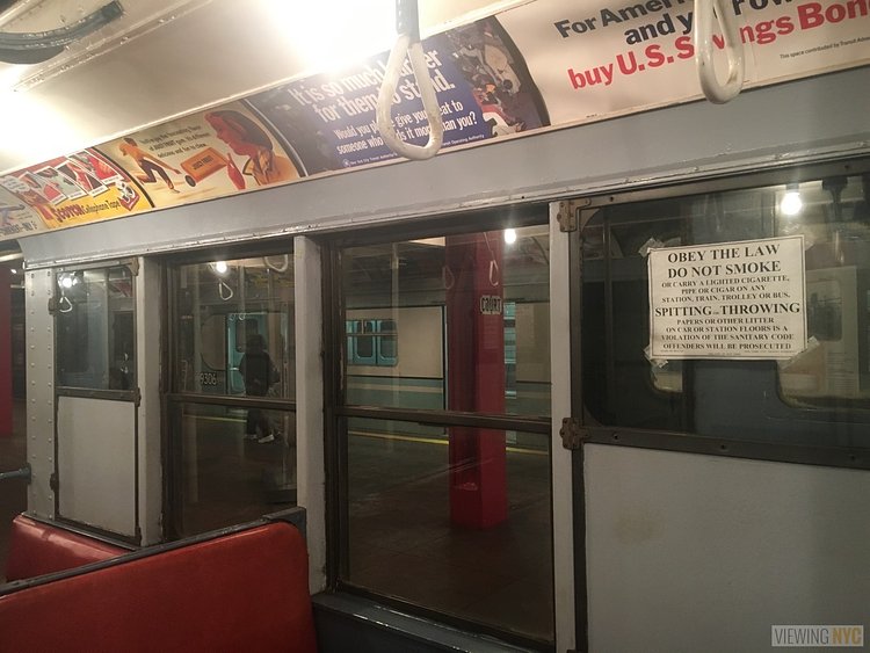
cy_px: 326
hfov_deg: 61.6
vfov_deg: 48.3
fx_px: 729
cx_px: 435
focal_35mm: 29
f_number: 2.2
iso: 125
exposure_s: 1/30
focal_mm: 4.15
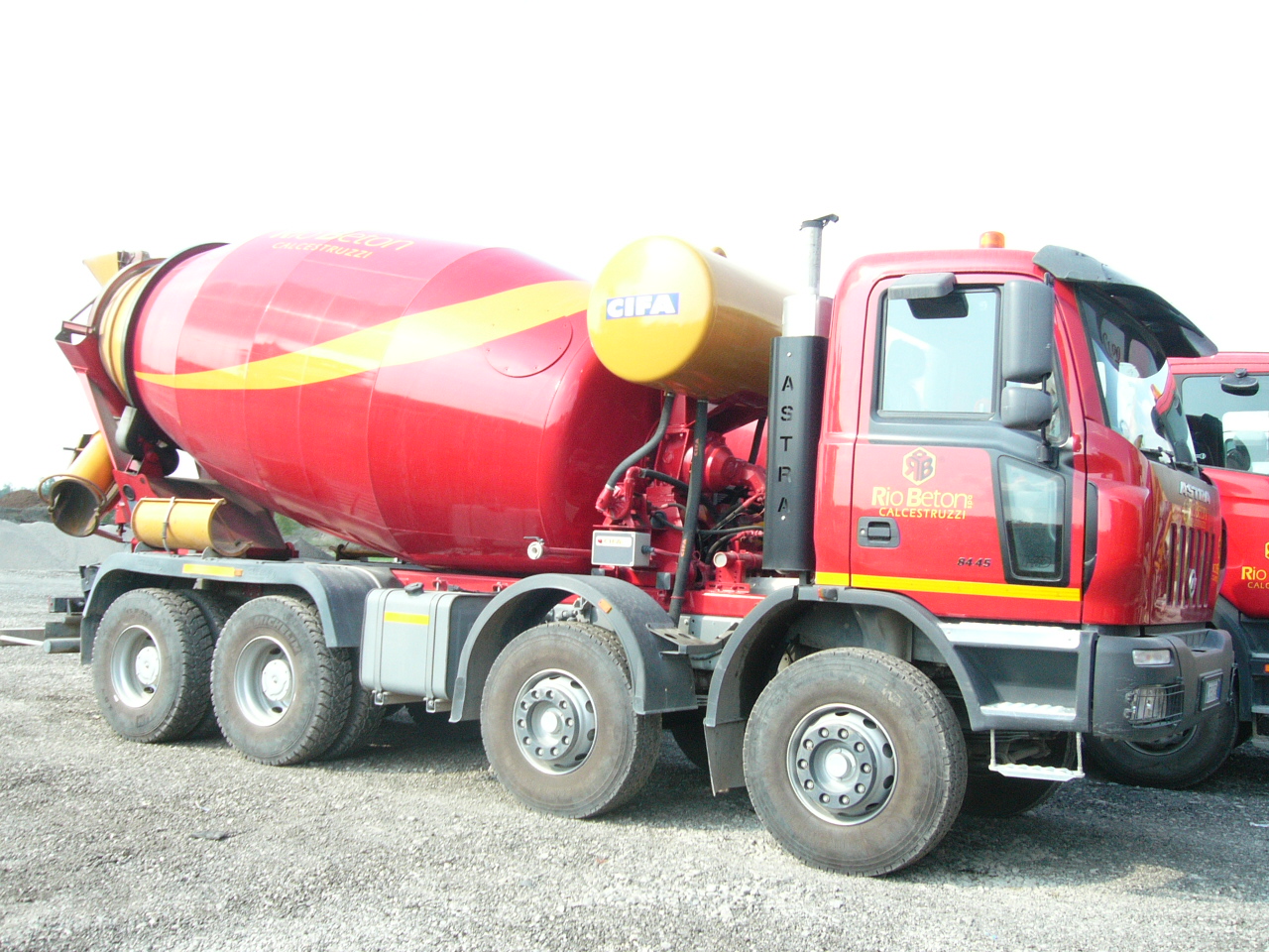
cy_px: 476
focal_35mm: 35
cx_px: 634
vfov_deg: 40.7
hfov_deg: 52.6
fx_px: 1283
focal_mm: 5.8
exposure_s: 1/50
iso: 100
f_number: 8
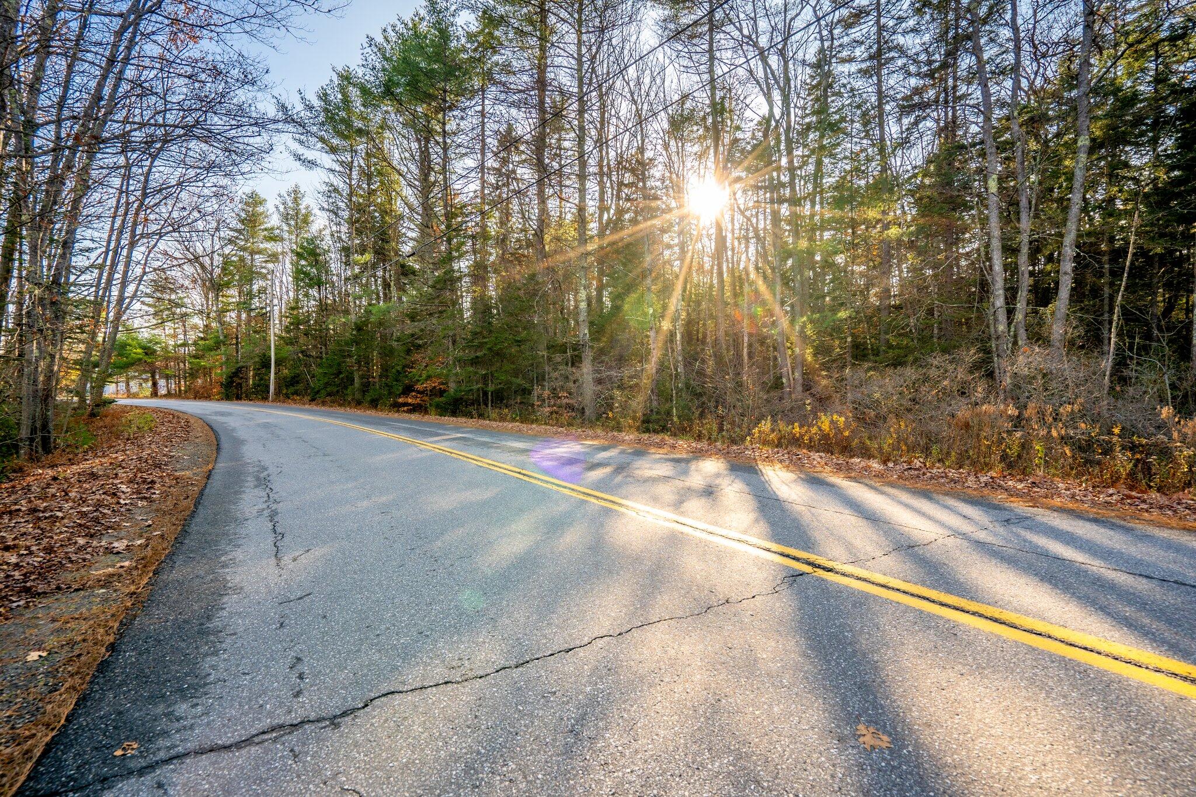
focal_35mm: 16
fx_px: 531
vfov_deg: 73.7
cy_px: 398
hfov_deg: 96.7
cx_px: 598
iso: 50
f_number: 9
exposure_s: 1/80
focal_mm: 16
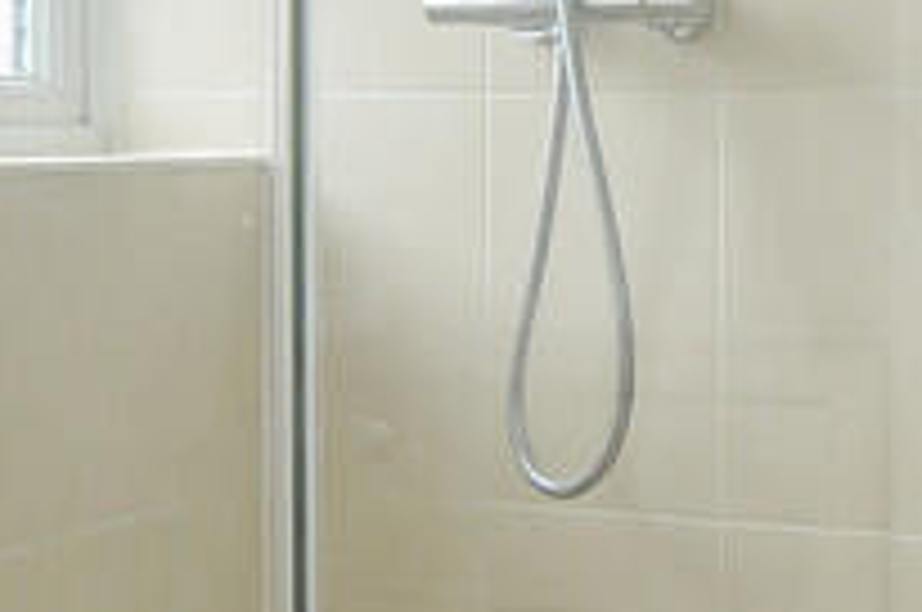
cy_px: 50
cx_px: 926
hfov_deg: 25.7
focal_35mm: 75
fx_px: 1918
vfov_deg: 17.8
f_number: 13
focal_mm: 10
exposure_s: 1/6
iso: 400
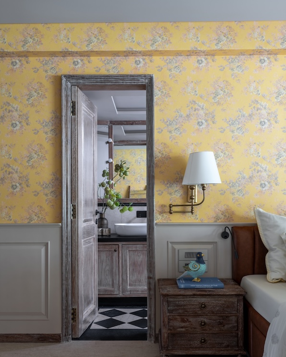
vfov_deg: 54.1
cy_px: 195
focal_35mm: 33
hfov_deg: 44.6
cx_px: 144
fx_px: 349
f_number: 8
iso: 100
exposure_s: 2
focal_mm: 29
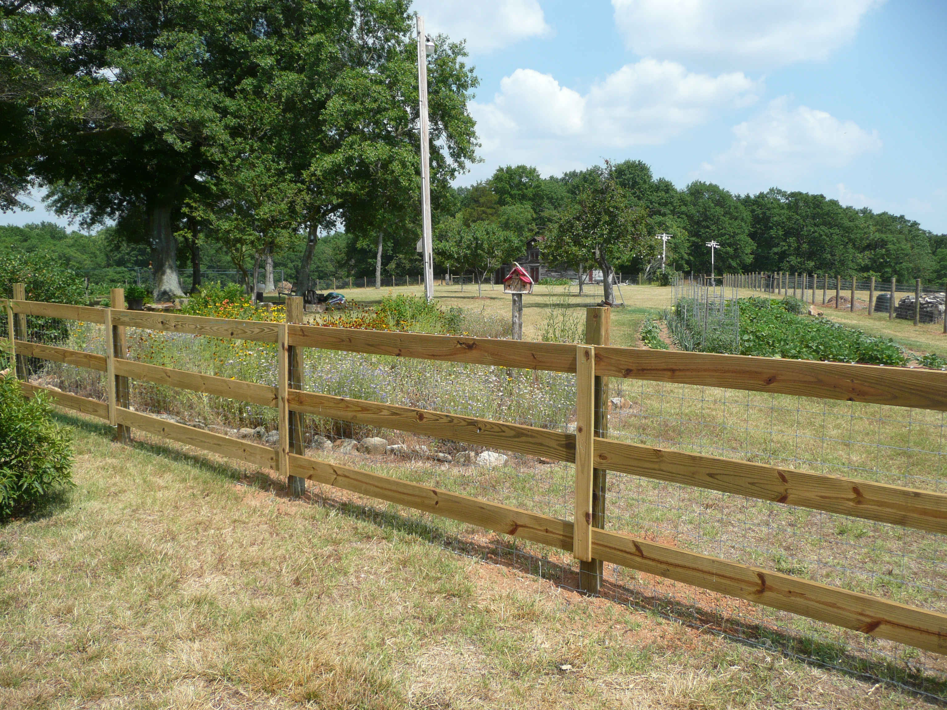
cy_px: 355
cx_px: 474
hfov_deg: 63.4
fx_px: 766
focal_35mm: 28
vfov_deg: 49.7
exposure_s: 1/800
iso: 100
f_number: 3.3
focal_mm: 4.6
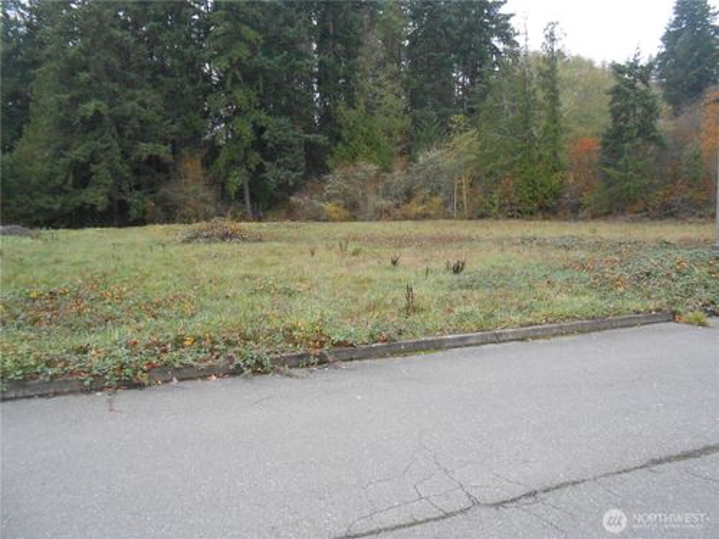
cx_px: 360
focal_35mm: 26
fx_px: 540
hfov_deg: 67.3
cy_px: 270
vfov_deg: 53.1
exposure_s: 1/200
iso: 400
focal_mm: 4.6
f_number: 3.5
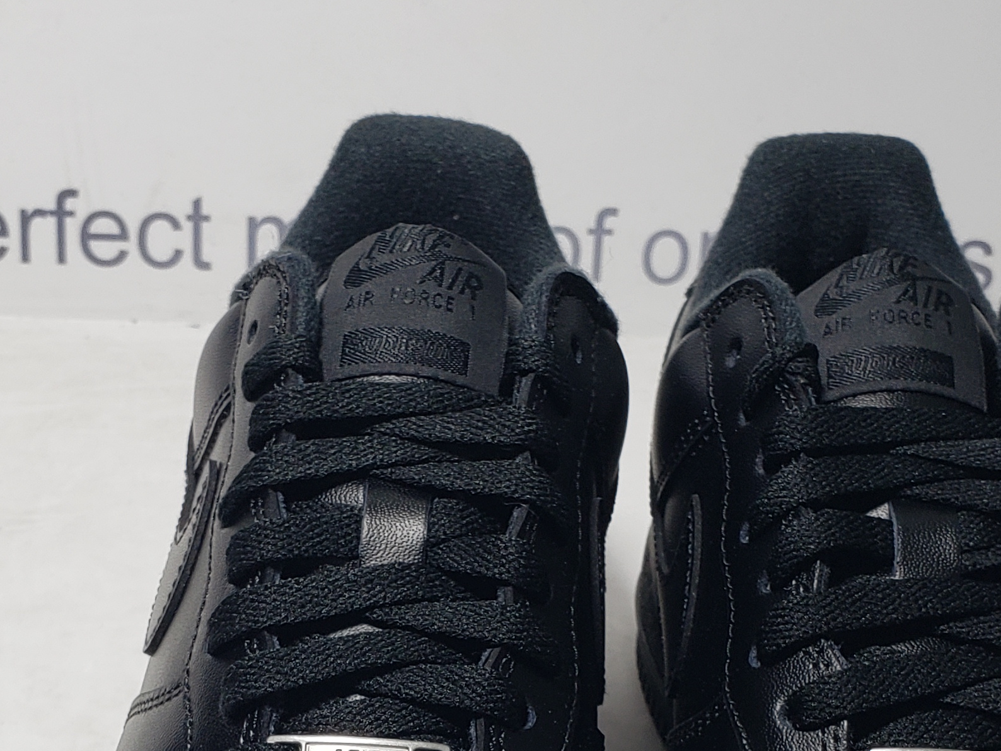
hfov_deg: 29.4
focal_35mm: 66
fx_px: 1909
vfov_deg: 21.2
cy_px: 821
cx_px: 460
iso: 50
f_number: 2.4
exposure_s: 1/168
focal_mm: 4.3
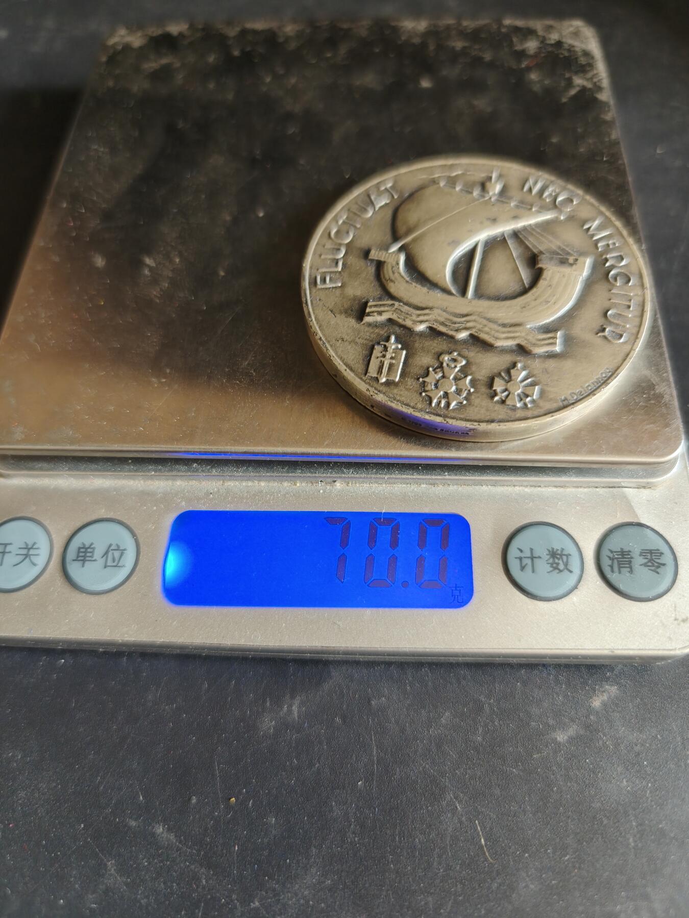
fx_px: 610
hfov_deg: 58.9
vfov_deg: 73.9
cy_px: 459
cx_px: 344
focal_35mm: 23
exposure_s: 1/100
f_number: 1.6
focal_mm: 6.06
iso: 400
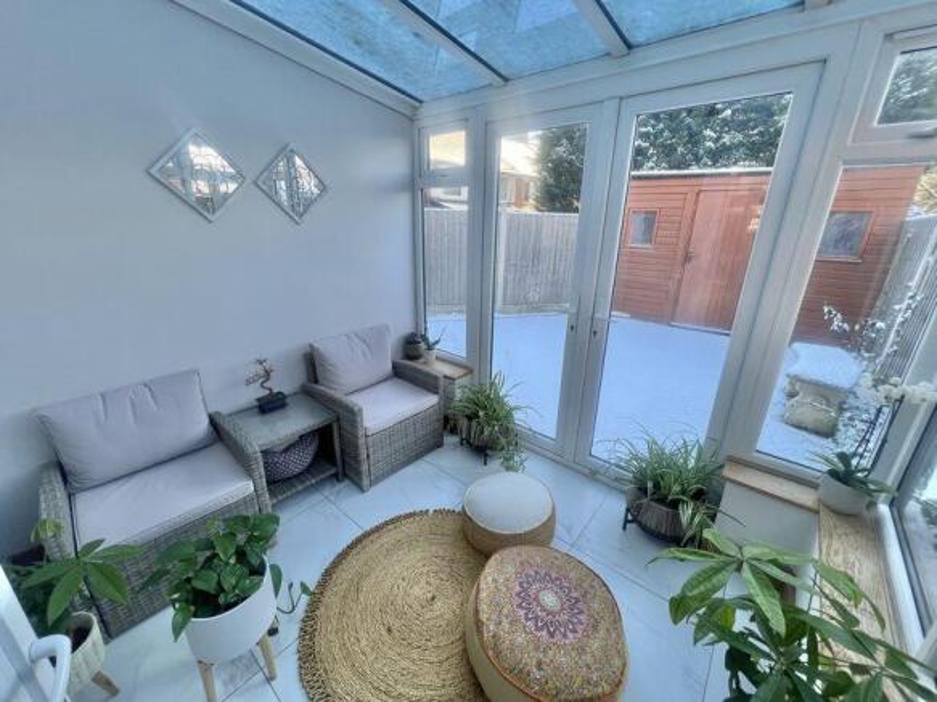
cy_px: 351
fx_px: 352
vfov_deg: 89.9
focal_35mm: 13
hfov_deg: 106.2
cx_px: 468
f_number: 1.8
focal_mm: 1.57
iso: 32
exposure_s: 1/99
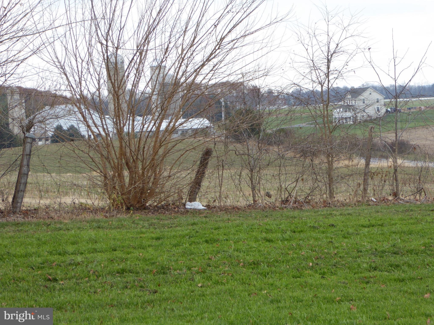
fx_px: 1555
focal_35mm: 124
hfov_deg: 15.9
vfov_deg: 12.0
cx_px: 217
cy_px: 162
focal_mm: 22.3
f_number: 5.2
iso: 100
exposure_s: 1/100
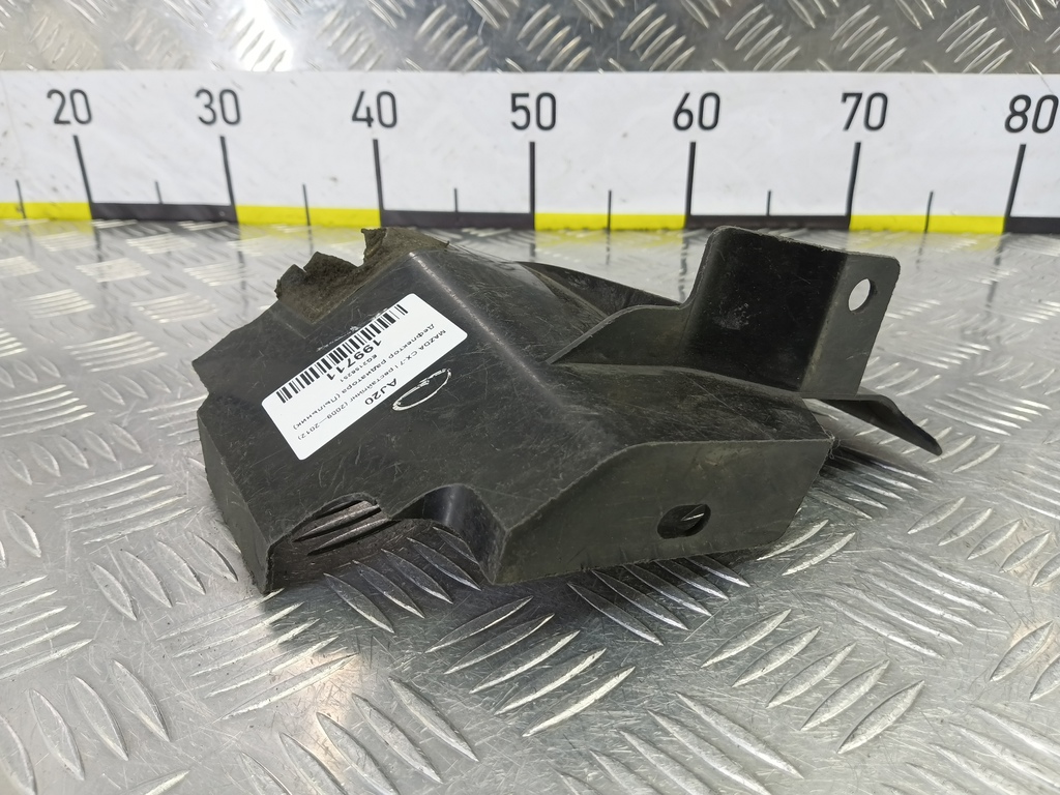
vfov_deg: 58.9
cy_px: 398
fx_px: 704
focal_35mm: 23
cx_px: 530
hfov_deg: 73.9
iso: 189
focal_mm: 4.11
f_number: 1.6
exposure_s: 1/50
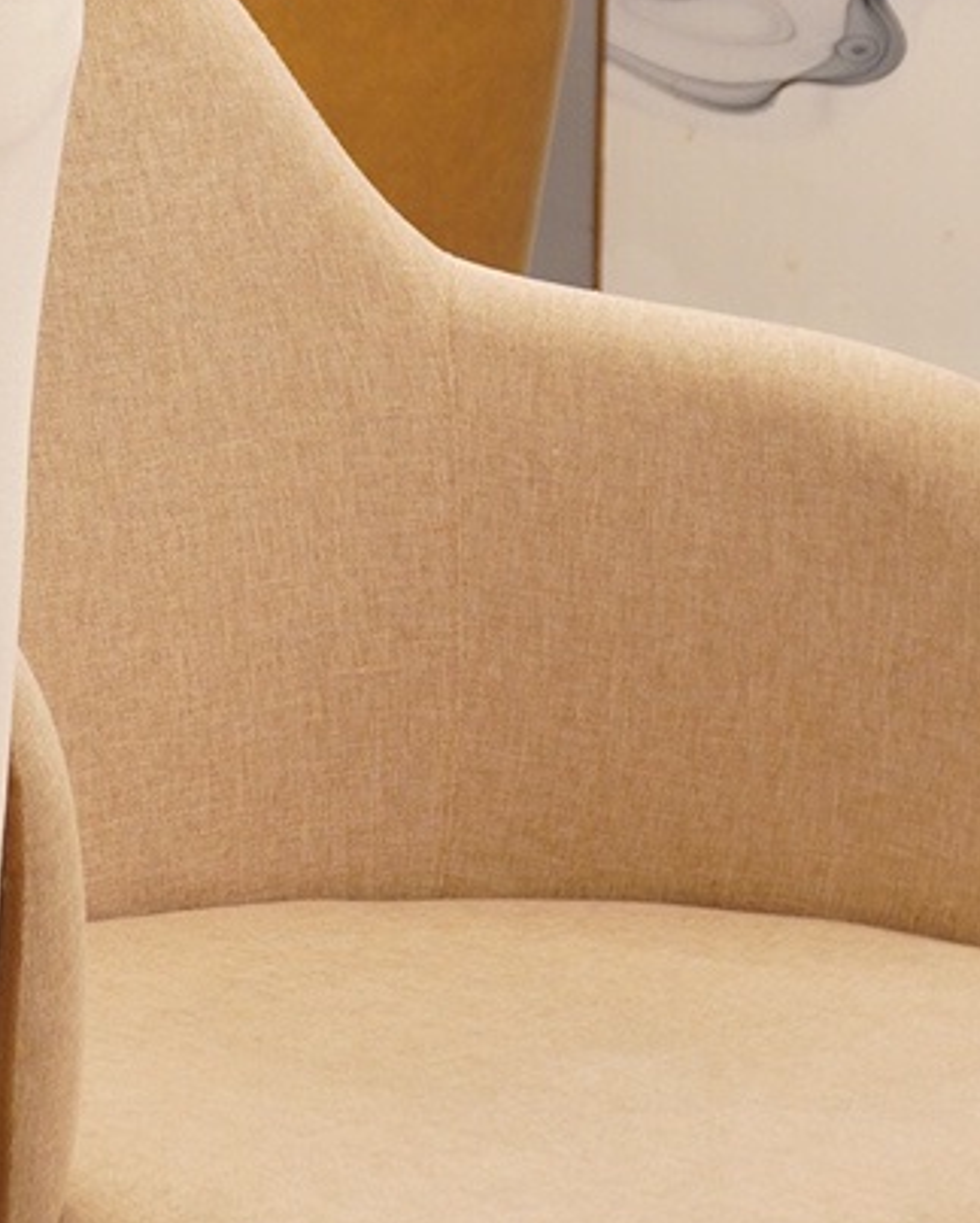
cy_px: -170
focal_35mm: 158
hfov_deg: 9.6
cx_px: -243
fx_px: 5722
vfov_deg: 12.0
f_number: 5
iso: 320
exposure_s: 1/6
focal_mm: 28
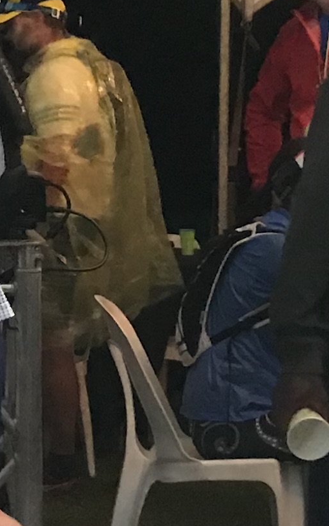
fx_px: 2108
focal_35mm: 147
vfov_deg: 14.2
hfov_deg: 8.9
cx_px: -23
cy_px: 120
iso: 100
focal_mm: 3.99
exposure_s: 1/5
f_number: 1.8
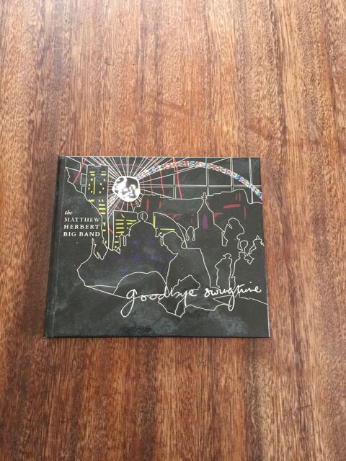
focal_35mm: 29
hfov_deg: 48.2
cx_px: 173
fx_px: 386
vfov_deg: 61.7
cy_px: 230
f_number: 2.2
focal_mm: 4.15
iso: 100
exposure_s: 1/17
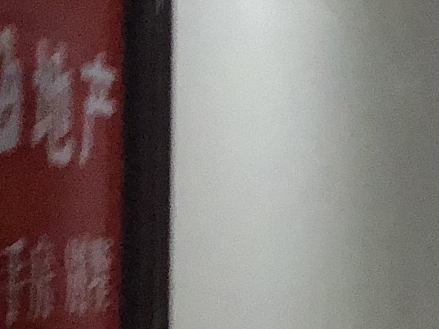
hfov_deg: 10.9
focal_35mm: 166
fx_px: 2105
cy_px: 211
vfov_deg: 8.9
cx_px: 879
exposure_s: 1/6
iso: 100
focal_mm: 3.99
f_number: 1.8
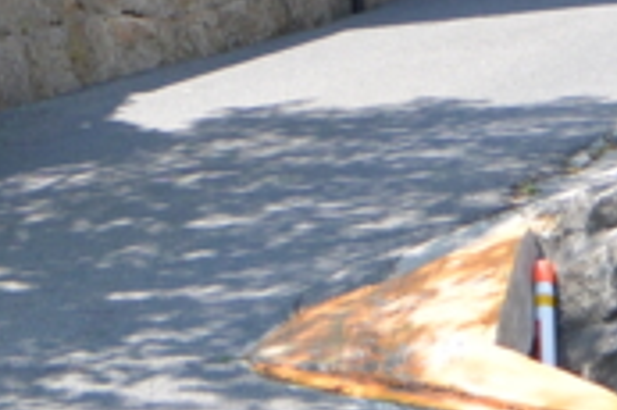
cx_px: -136
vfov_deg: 5.6
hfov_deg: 8.5
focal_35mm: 240
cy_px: -446
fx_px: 4109
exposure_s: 1/250
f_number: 5
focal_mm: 17.1
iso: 160
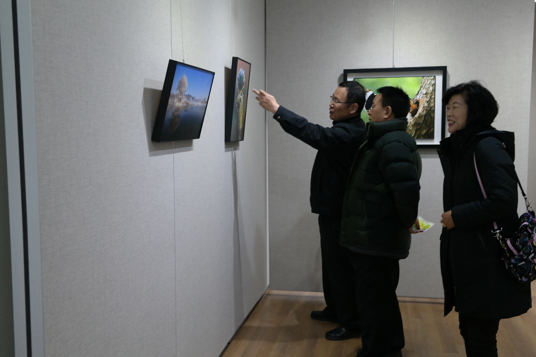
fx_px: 536
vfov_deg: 36.9
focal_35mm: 36
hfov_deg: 53.1
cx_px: 280
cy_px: 175
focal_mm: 22
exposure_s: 1/40
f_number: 3.5
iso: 400
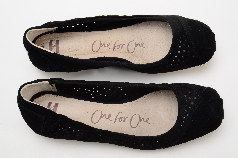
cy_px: 79
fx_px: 346
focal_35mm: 52
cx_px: 119
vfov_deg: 25.6
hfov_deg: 37.9
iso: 100
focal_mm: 35
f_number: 20
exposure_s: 1/160
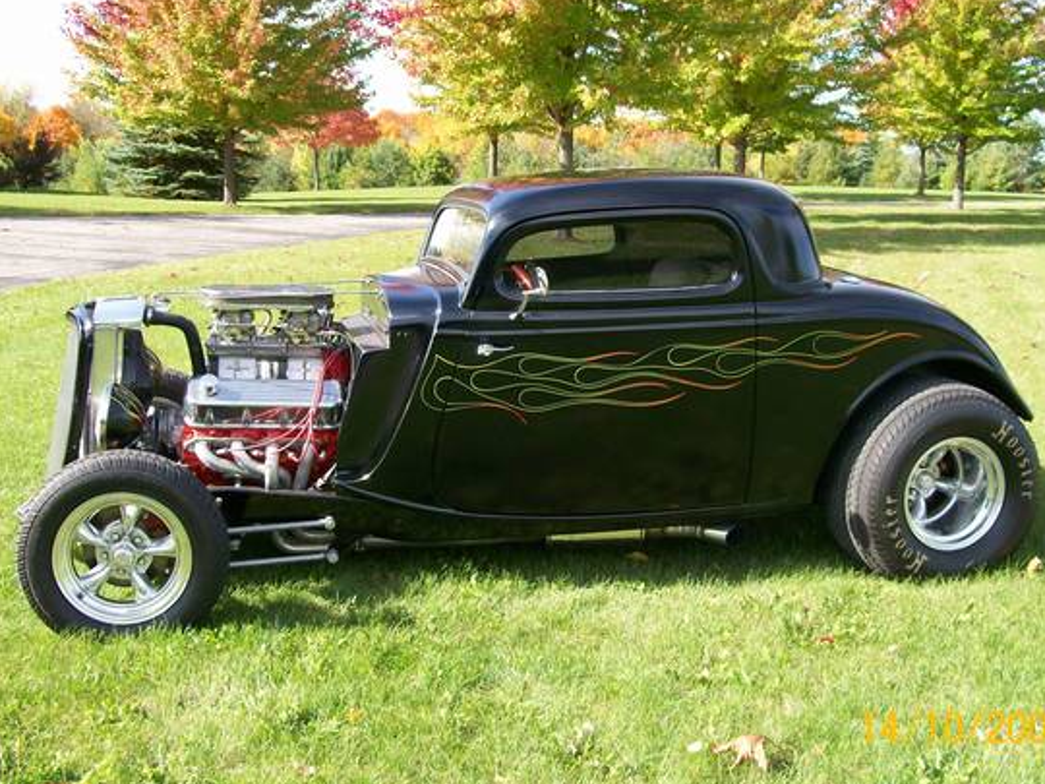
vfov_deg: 36.0
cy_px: 397
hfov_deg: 46.8
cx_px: 548
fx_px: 1208
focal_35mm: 40
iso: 80
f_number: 2.7
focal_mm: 6
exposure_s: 1/408
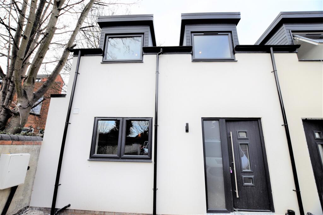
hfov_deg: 100.4
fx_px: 135
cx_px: 162
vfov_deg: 77.3
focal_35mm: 15
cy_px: 108
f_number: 8
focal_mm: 10
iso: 250
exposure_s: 1/250
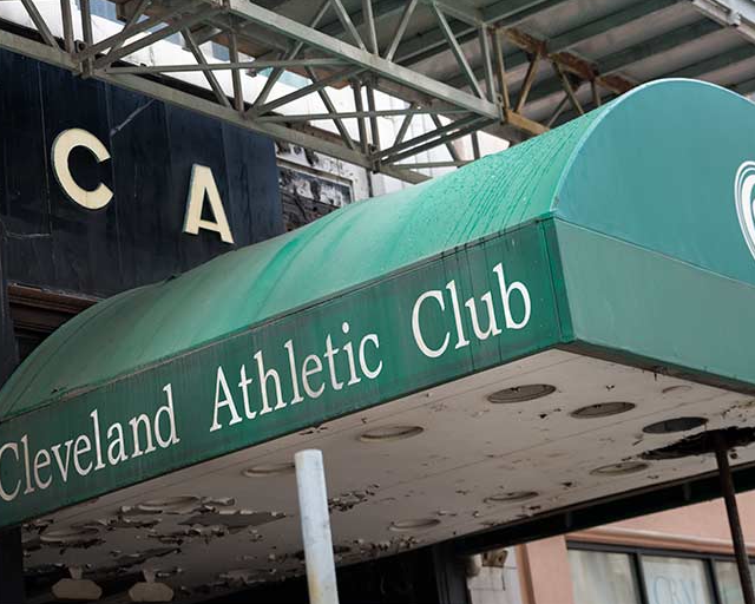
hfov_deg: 25.4
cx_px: 384
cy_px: 301
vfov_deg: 20.4
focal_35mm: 75
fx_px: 1676
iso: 400
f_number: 4
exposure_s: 1/125
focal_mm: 66
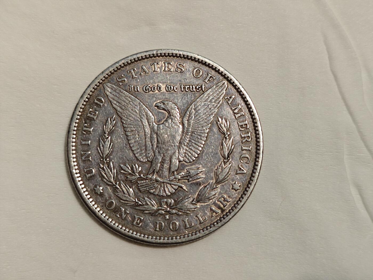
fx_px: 496
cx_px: 186
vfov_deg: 31.5
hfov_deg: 41.2
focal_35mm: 46
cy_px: 140
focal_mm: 6.55
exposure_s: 1/56.4
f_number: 1.6
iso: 400
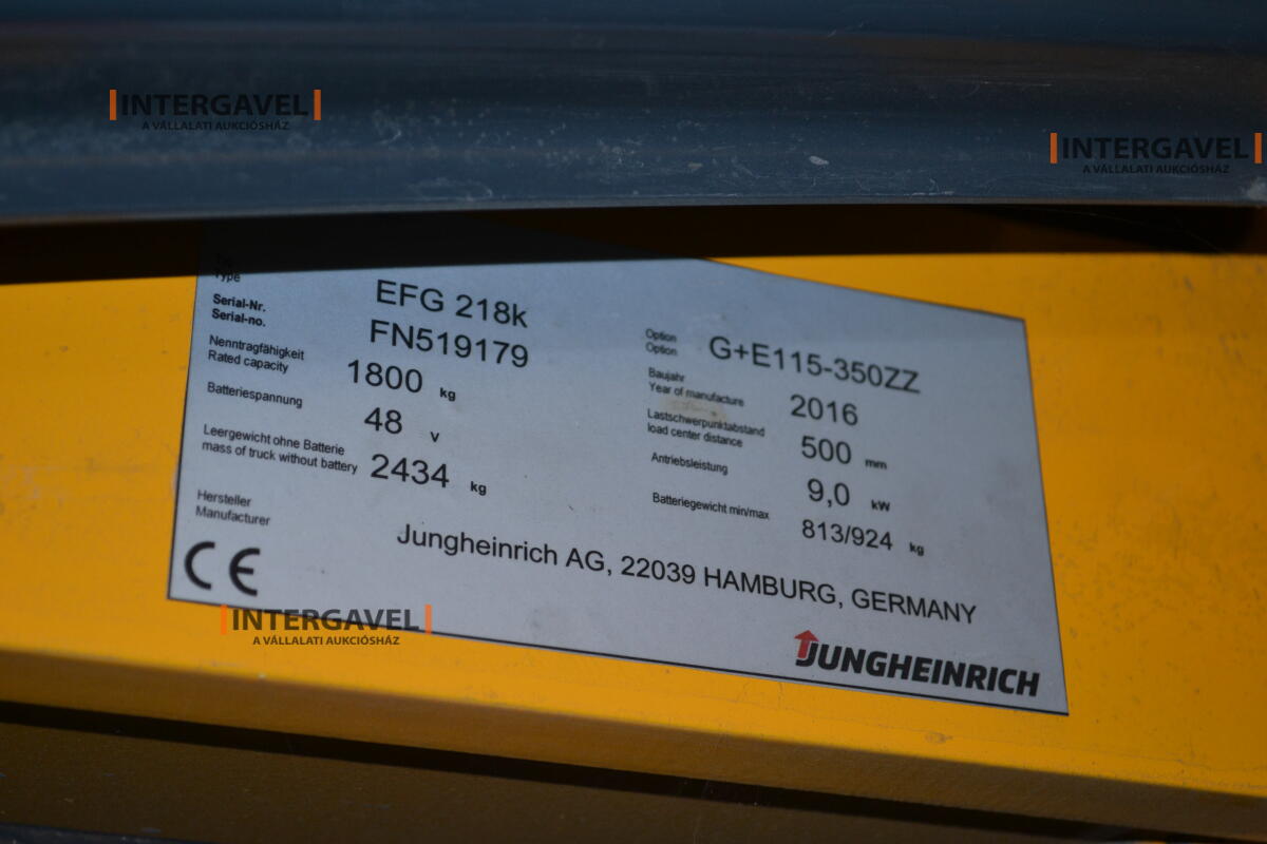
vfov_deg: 20.6
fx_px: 2323
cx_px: 634
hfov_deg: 30.5
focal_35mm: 66
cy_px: 422
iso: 560
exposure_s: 1/60
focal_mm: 44
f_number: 5.3
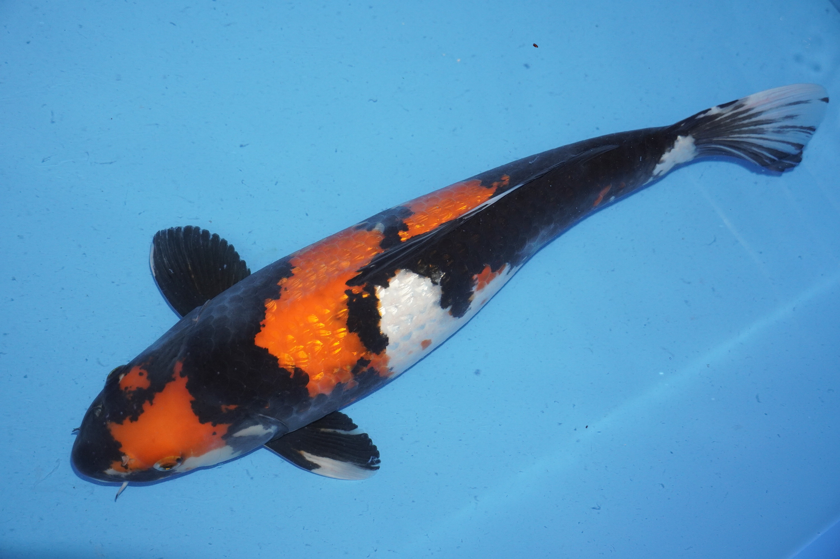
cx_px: 420
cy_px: 280
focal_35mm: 54
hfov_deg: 36.9
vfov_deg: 25.0
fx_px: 1259
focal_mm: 36
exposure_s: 1/160
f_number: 4.5
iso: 1250
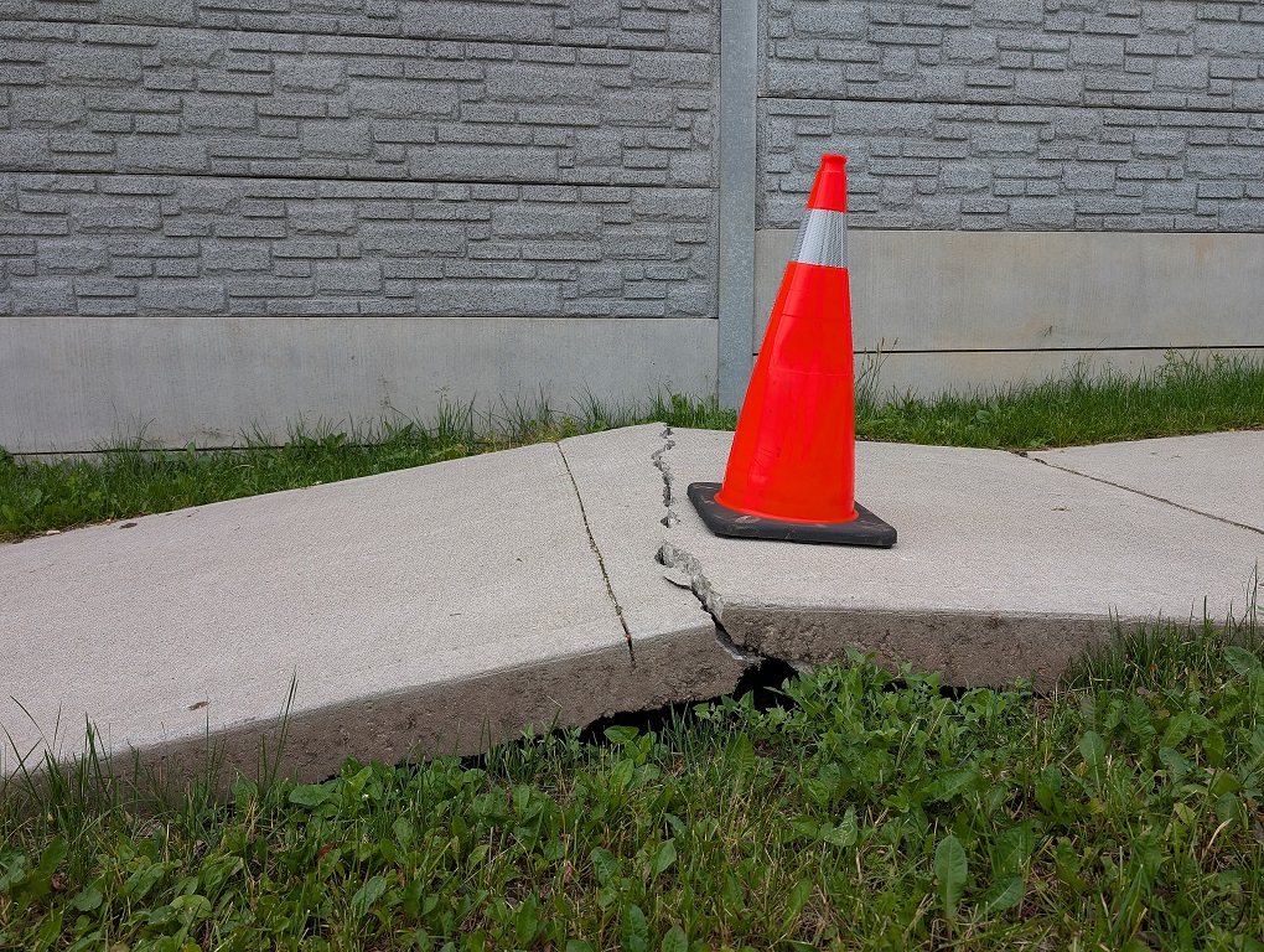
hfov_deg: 71.5
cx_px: 632
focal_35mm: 24
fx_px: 878
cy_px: 476
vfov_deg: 56.9
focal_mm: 6.9
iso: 21
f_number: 1.68
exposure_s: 1/495
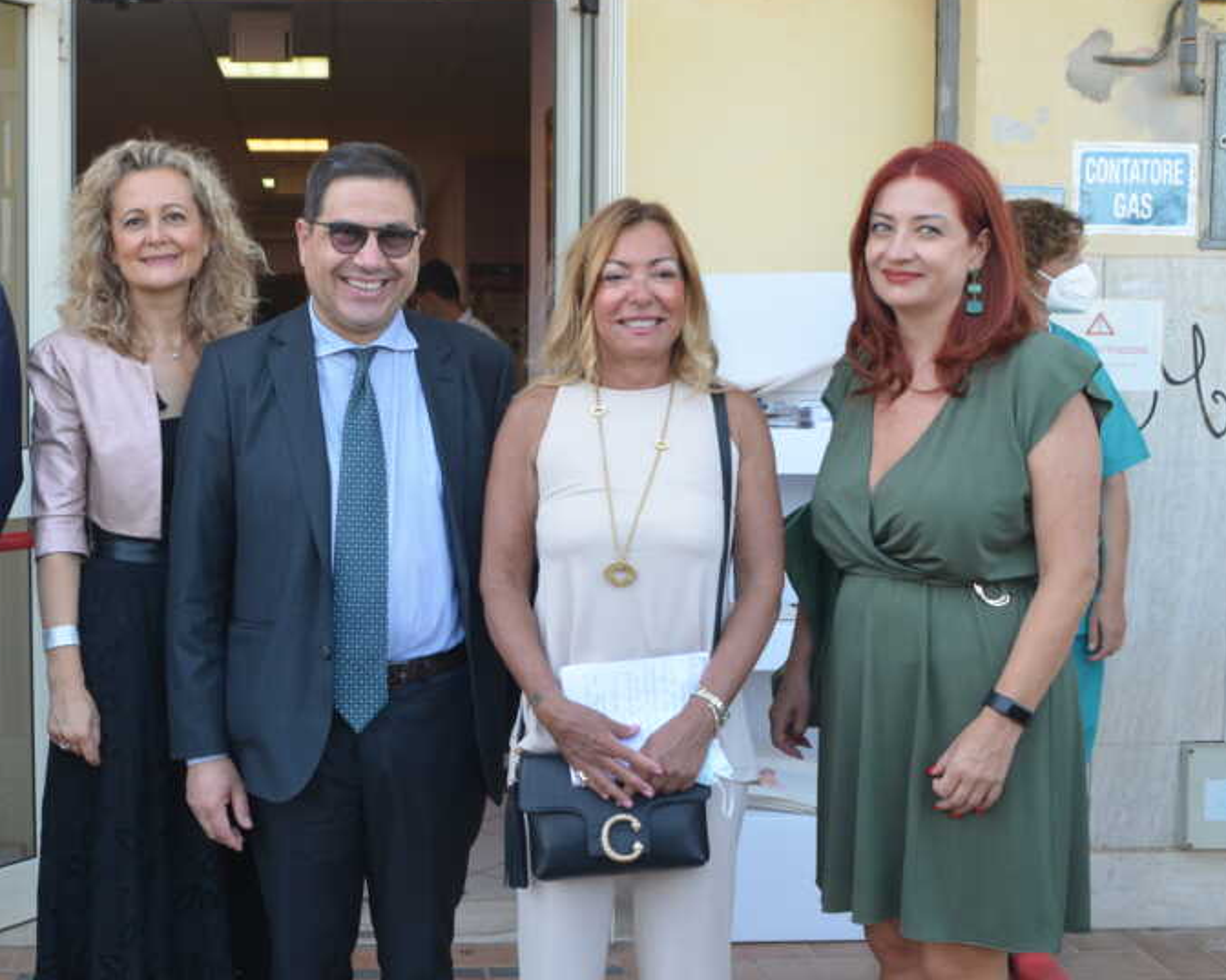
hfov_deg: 39.7
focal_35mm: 46
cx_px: 385
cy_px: 462
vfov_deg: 32.7
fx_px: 1668
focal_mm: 22
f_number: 5.6
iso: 280
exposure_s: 1/125
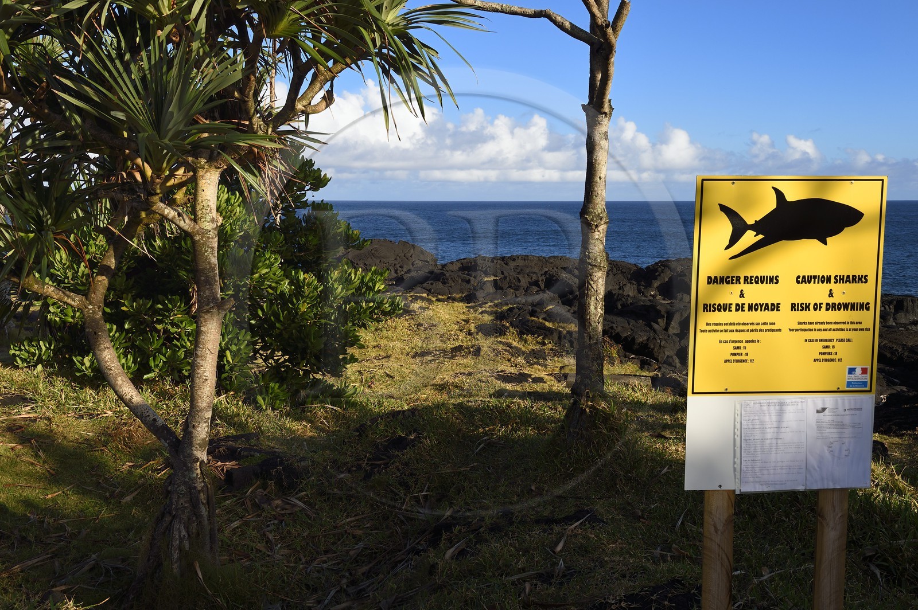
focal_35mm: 32
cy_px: 305
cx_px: 459
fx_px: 815
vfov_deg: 41.0
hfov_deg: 58.8
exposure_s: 1/125
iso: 200
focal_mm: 32
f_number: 13
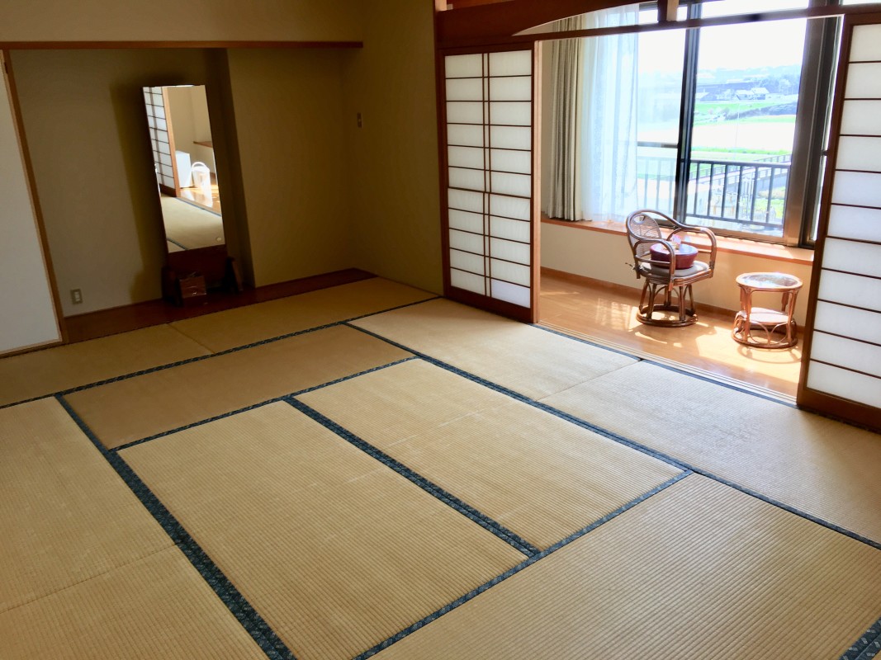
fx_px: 738
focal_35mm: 29
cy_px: 330
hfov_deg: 61.7
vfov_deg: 48.2
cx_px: 440
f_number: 2.2
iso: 25
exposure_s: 1/120
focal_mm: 4.15
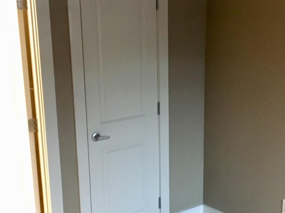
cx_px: 183
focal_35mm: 59
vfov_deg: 24.7
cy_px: 139
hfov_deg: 32.5
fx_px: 486
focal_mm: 4.15
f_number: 2.2
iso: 320
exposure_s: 1/17
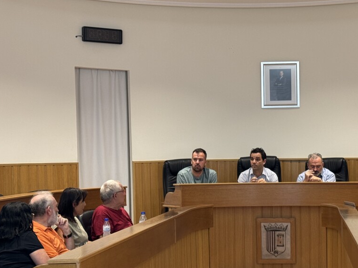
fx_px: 786
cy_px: 174
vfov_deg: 19.3
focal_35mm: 76
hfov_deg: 25.4
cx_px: 256
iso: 160
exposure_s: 1/50
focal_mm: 6.76
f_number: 1.78
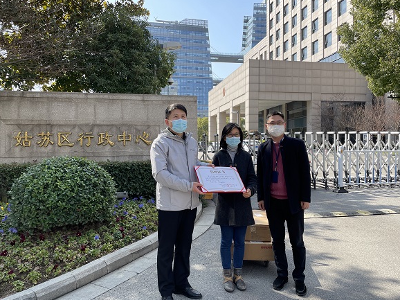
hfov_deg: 65.3
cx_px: 196
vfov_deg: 51.3
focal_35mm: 27
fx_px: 312
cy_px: 152
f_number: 1.6
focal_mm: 4.2
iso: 32
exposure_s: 1/1014
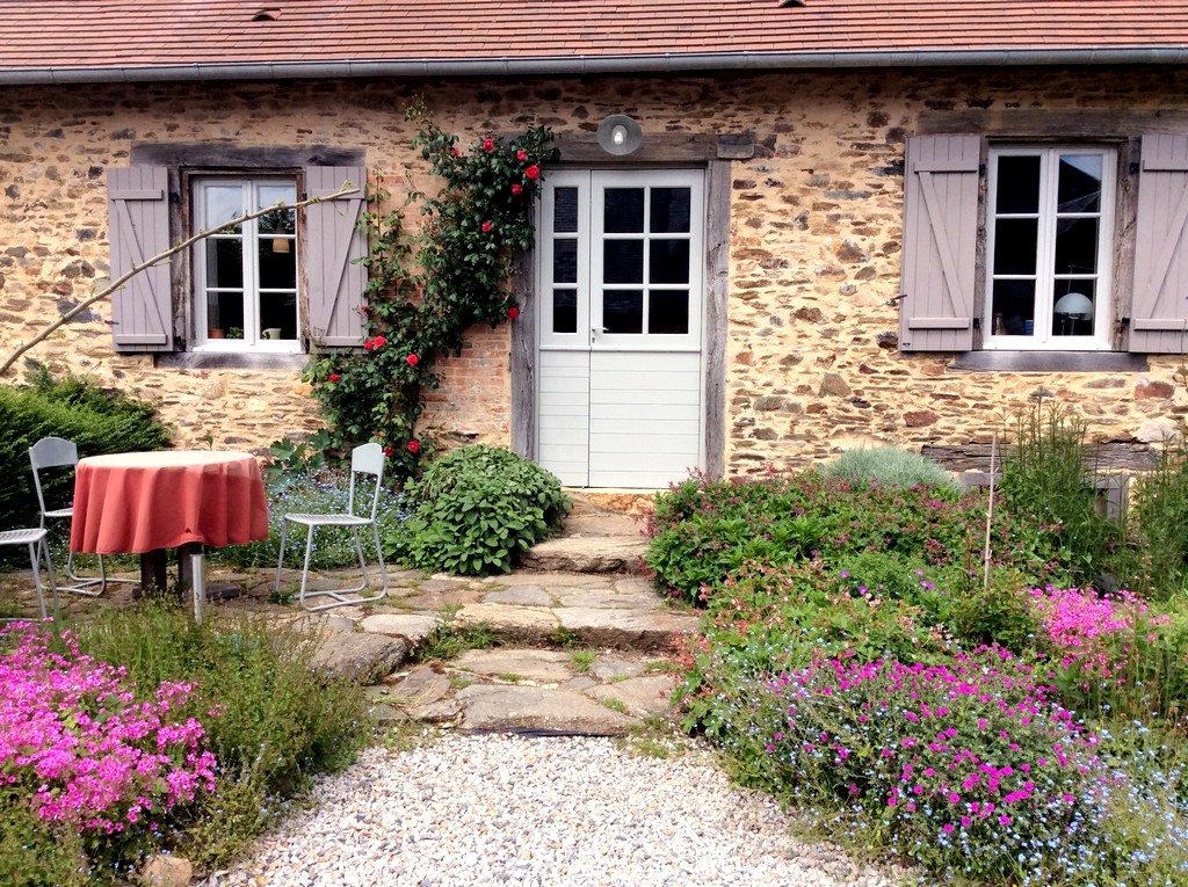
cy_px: 444
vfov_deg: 44.1
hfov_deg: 56.9
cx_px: 594
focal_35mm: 32
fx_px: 1097
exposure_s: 1/923
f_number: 2.4
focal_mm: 3.3
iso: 32
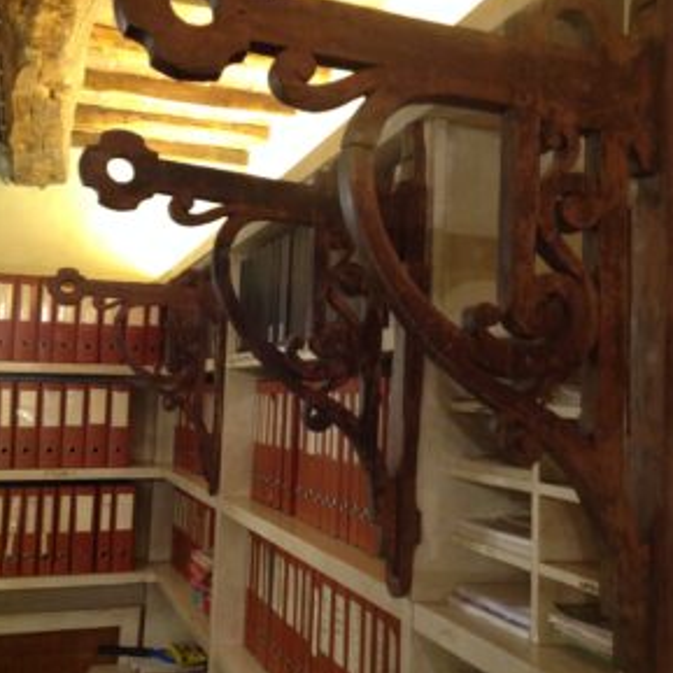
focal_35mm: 43
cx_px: 335
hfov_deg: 39.2
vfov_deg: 39.2
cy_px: 342
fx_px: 946
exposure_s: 1/15
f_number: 2.4
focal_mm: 4.28
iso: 200
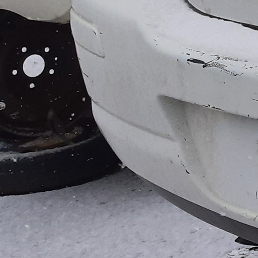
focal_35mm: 154
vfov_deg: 11.1
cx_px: 787
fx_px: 1299
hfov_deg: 9.1
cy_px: -64
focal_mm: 3.92
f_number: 1.7
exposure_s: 1/496
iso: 40
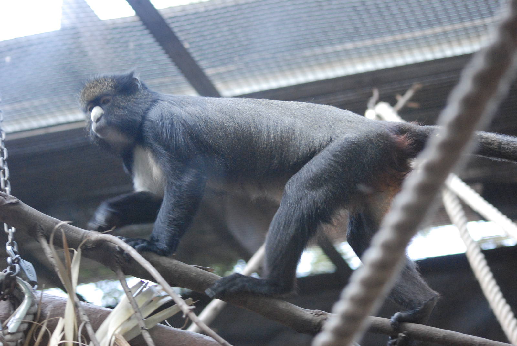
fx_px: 1768
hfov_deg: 16.6
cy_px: 173
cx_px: 258
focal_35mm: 123
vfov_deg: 11.2
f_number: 4
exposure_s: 1/160
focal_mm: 82
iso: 1600
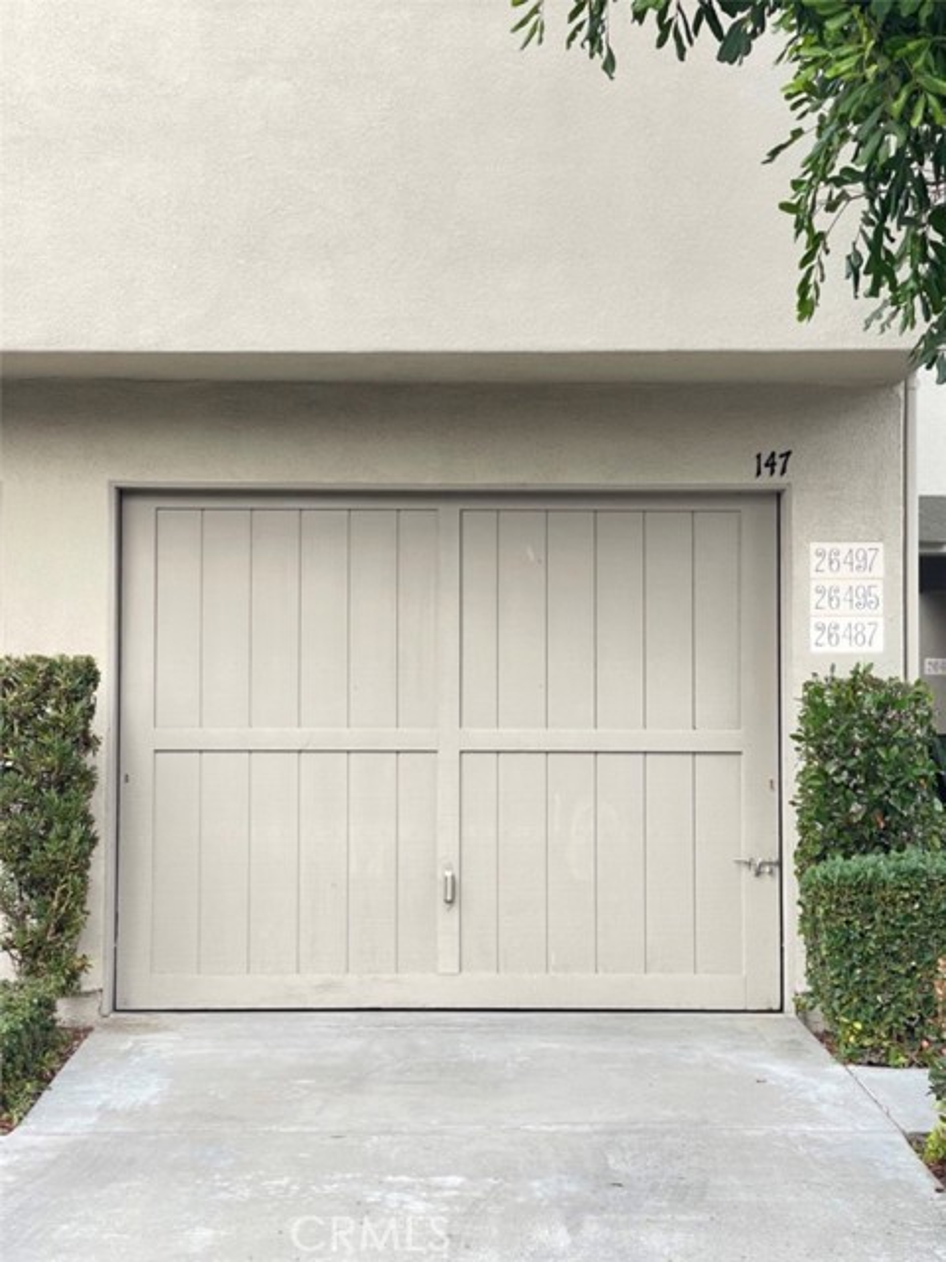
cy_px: 631
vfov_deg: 30.3
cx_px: 473
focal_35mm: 64
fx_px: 2332
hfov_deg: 22.9
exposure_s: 1/99
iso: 80
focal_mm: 7.5
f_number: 2.2
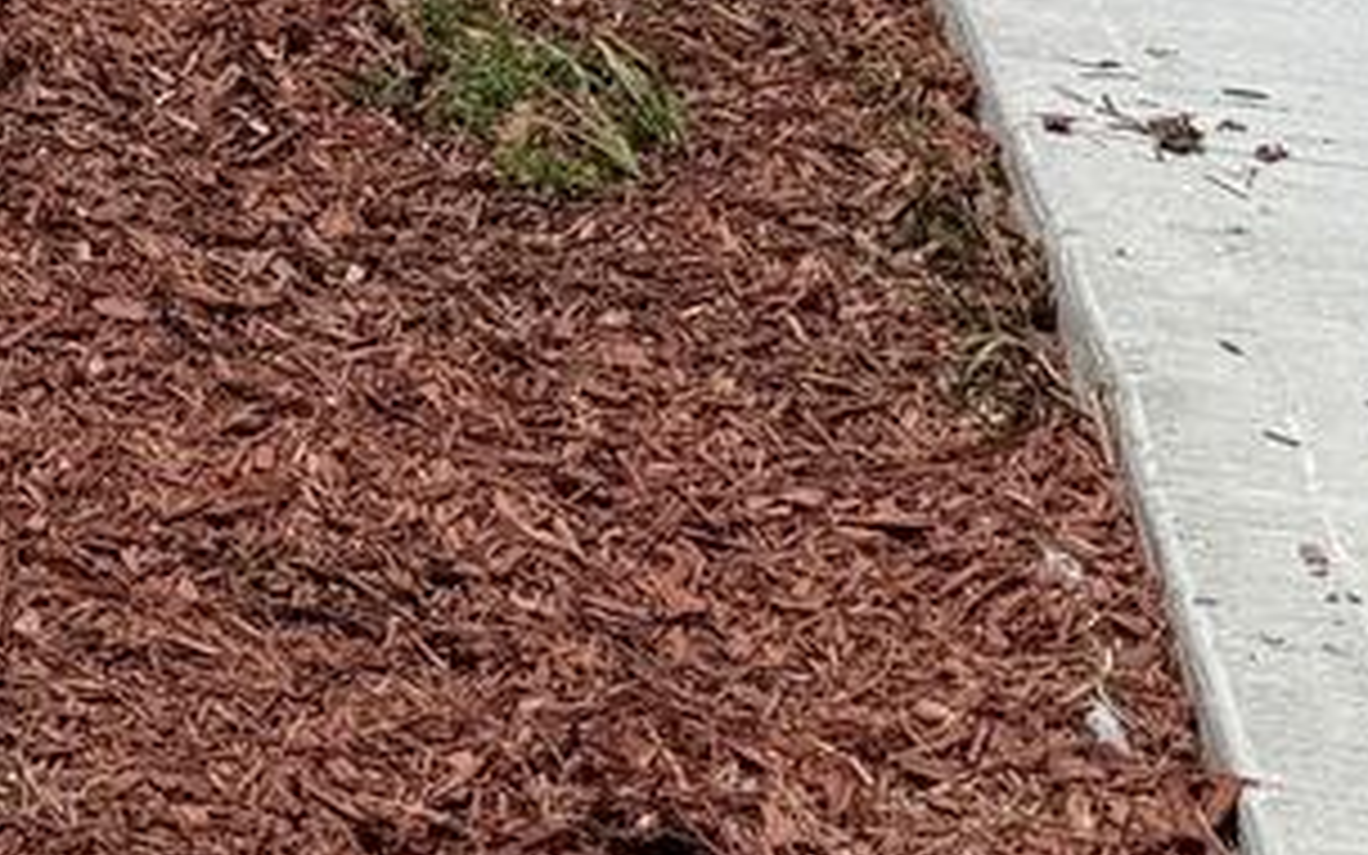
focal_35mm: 134
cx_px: -1809
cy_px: -1242
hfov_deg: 12.5
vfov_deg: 8.8
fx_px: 4996
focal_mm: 6.76
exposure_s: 1/10309
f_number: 1.78
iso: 80
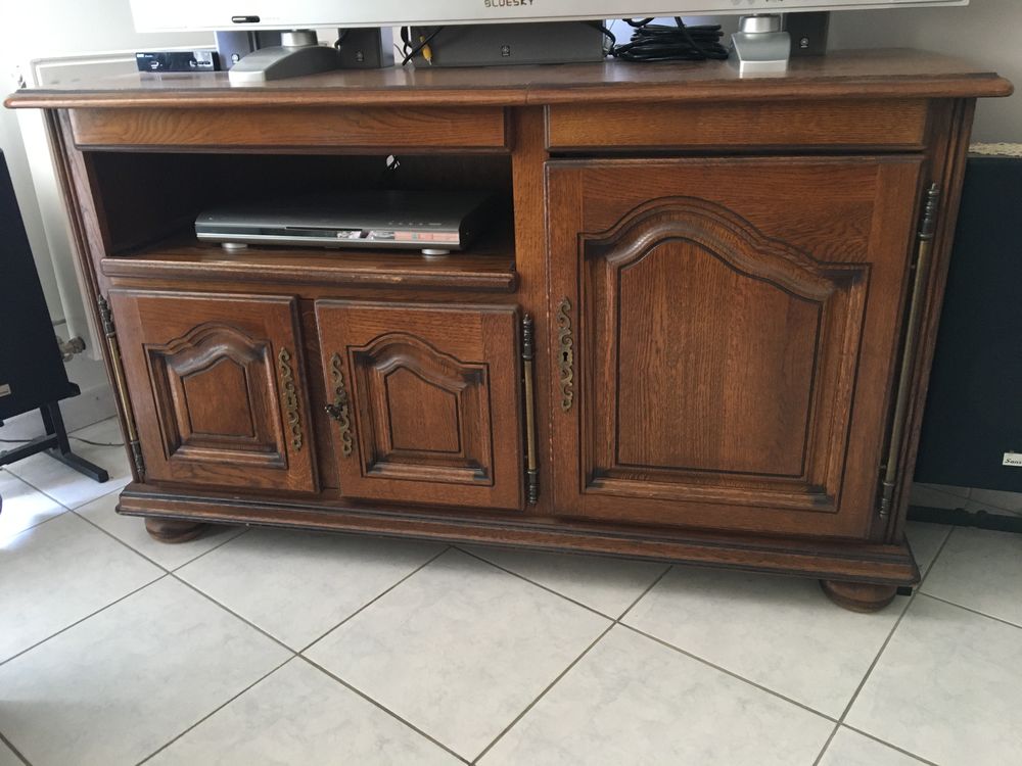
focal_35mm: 29
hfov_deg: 61.7
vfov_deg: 48.2
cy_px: 383
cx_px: 511
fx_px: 856
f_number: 2.2
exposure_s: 1/20
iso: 200
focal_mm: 4.15
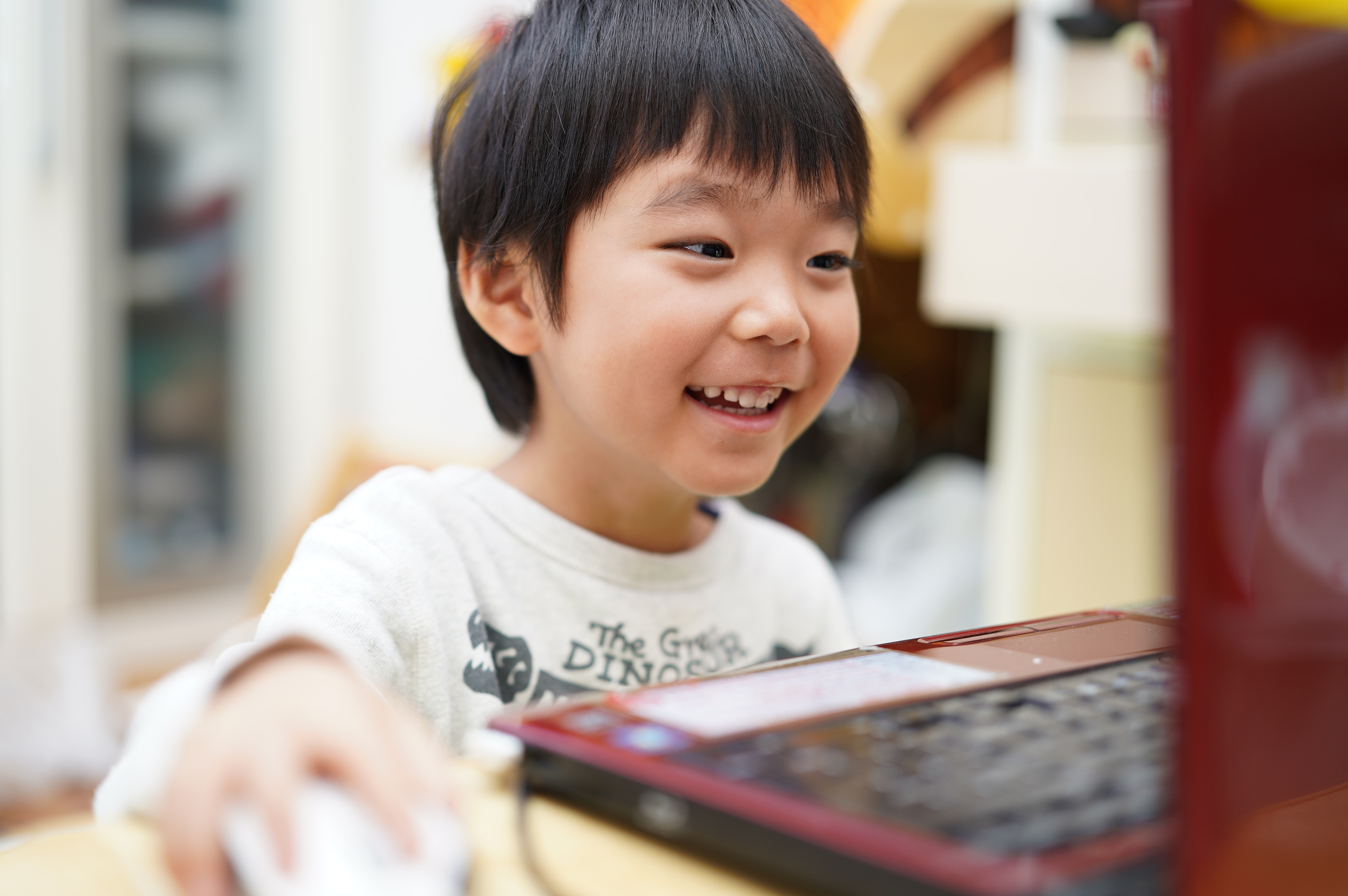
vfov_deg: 26.9
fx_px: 1871
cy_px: 448
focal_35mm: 50
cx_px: 674
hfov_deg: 39.6
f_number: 1.4
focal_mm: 50
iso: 200
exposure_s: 1/125
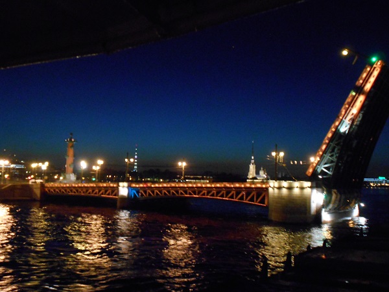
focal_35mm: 39
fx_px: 438
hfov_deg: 47.9
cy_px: 146
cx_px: 194
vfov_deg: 36.8
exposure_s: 1/10
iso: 800
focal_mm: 6.7
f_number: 3.9
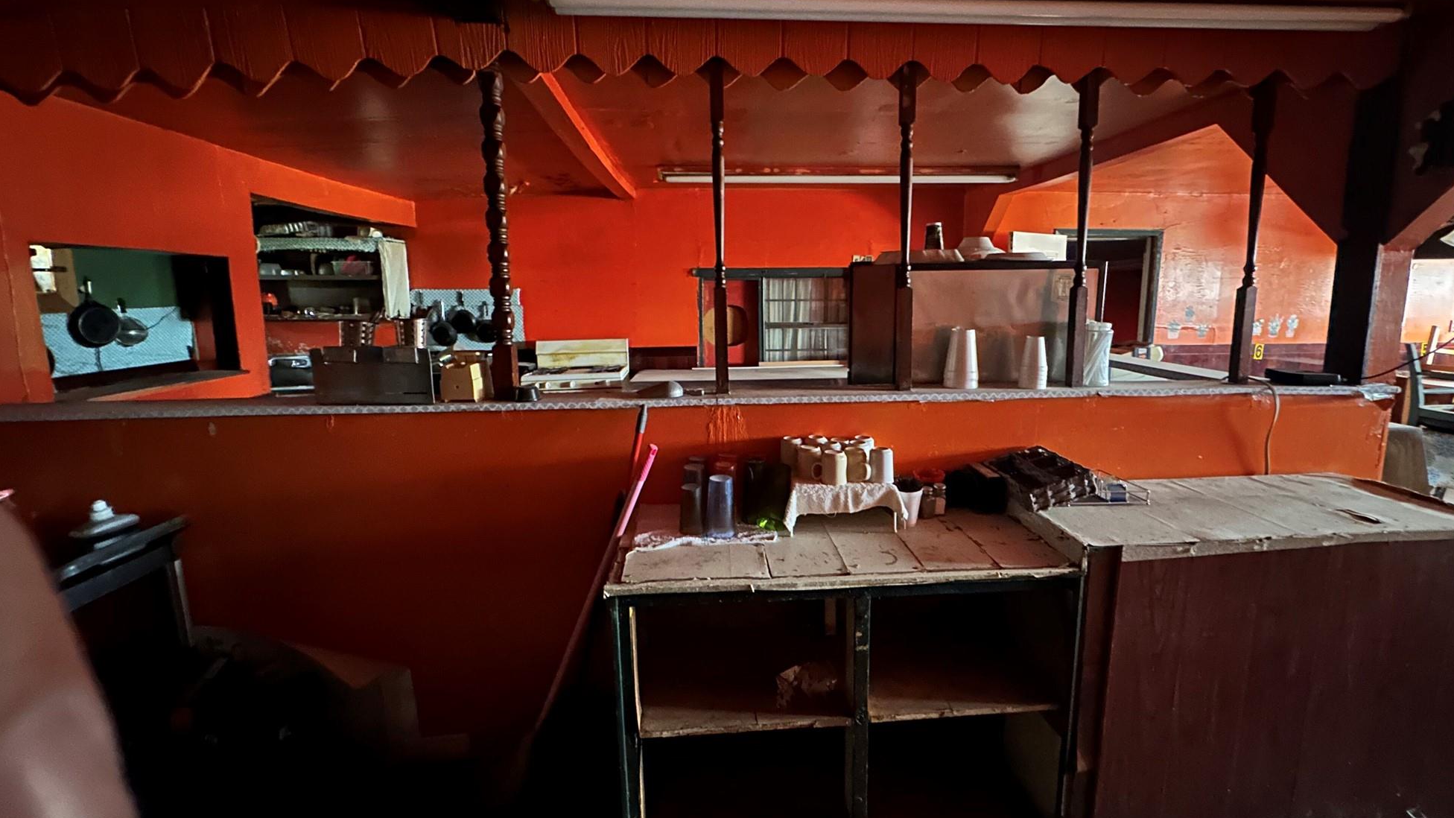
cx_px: 749
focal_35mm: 16
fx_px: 617
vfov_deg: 67.0
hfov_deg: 99.3
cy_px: 374
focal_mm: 2.22
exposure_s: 1/9
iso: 1600
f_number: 2.2
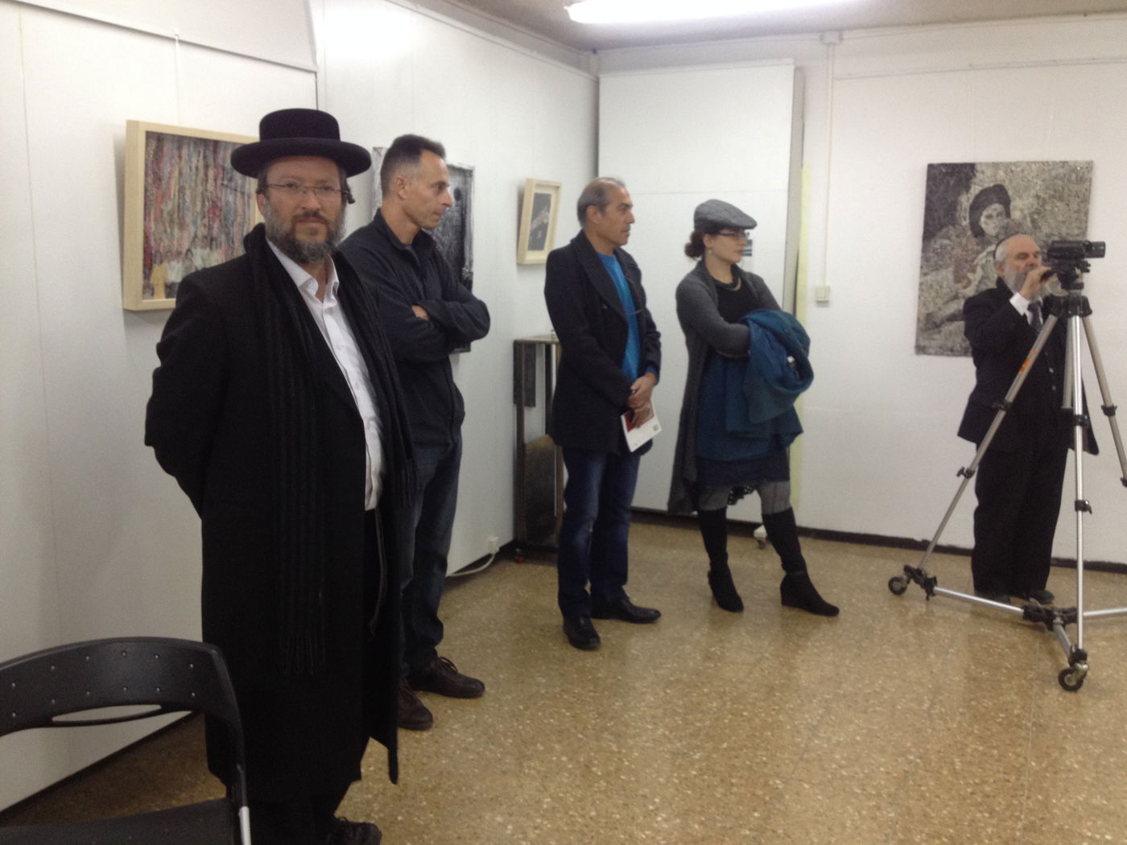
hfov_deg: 52.6
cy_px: 422
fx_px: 1140
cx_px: 564
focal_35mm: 35
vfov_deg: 40.7
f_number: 2.4
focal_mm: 4.28
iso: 100
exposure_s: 1/20
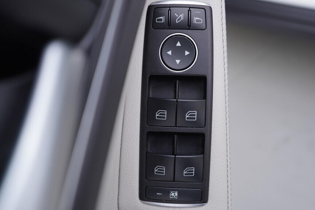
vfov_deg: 36.9
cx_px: 158
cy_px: 105
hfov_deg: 53.1
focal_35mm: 36
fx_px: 315
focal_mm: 24
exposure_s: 1/50
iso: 125
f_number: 3.2
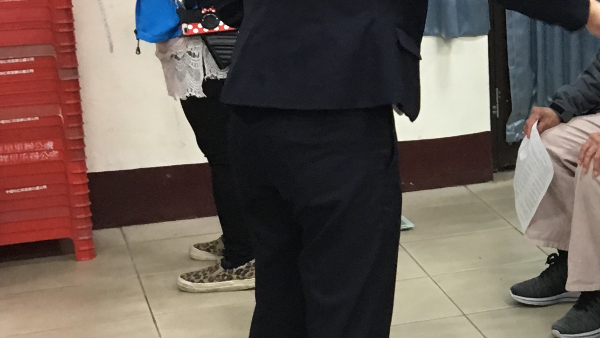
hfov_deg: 19.9
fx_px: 1575
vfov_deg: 12.2
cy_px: 92
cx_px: 771
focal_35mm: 99
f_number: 2.2
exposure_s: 1/30
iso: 100
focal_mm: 4.15
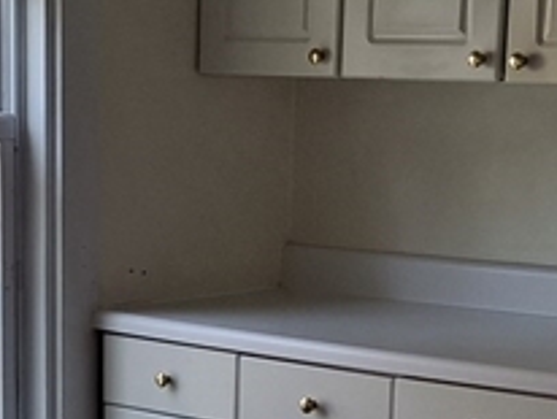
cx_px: 111
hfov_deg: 15.8
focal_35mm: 124
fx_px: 1998
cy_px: 638
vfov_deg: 11.5
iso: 25
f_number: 1.8
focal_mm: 4.69
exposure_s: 1/100
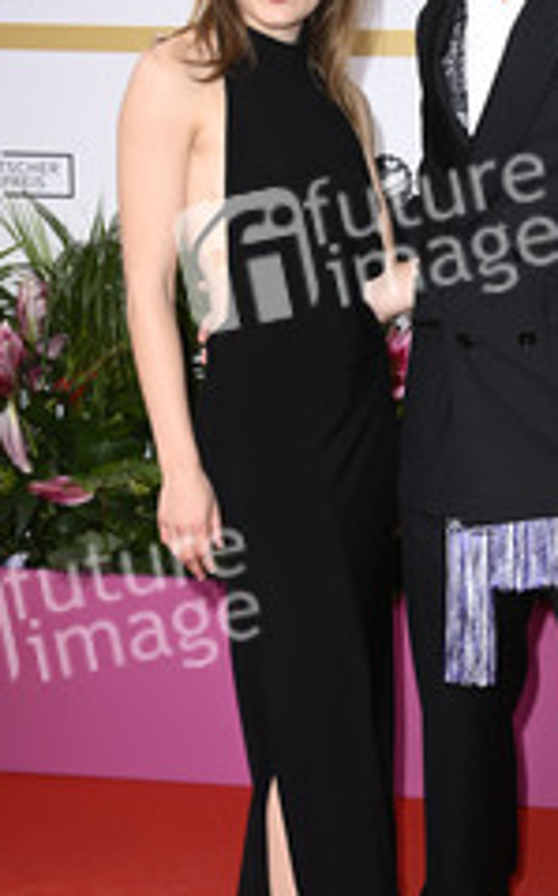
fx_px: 2413
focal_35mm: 99
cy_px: 431
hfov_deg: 13.1
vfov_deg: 21.0
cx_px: 476
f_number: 5.6
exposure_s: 1/250
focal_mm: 58
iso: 400
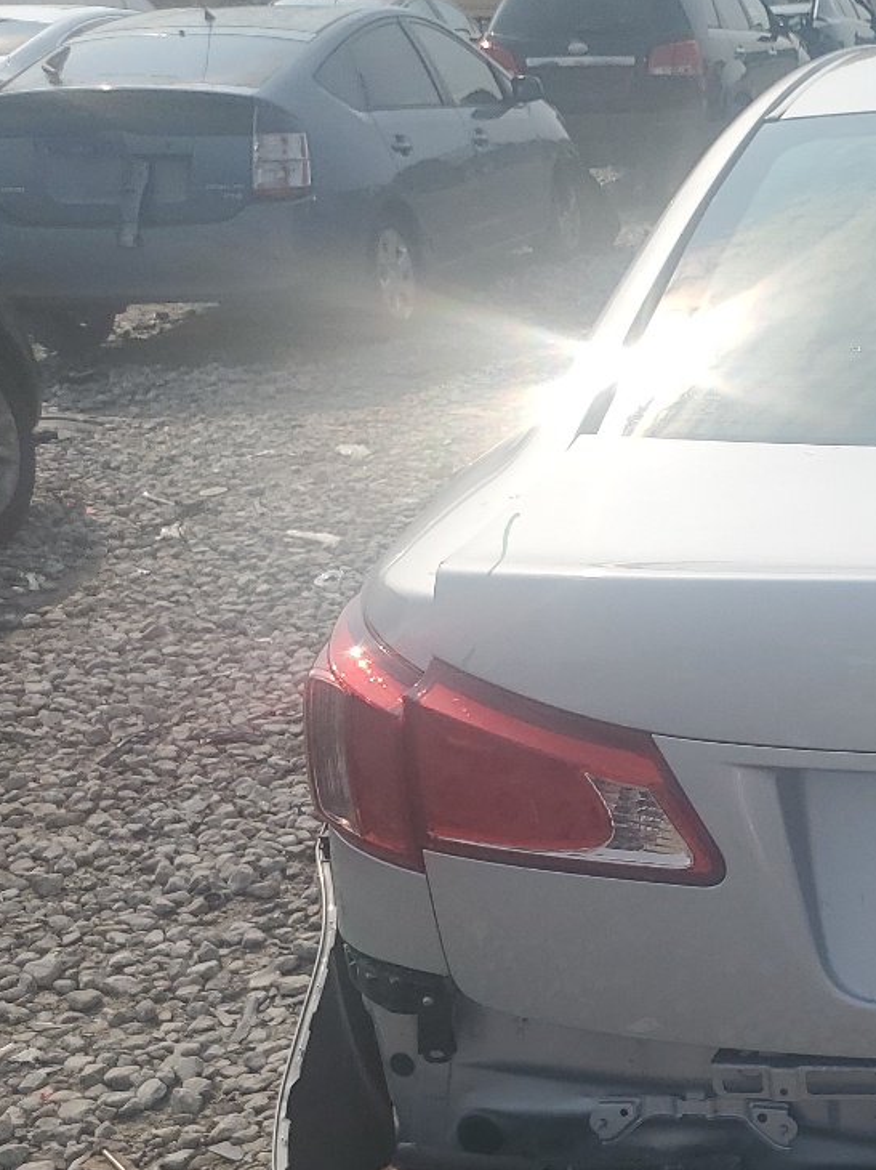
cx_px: 1169
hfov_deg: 22.6
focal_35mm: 57
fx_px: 1924
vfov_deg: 33.5
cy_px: 773
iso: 50
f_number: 1.5
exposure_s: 1/5000
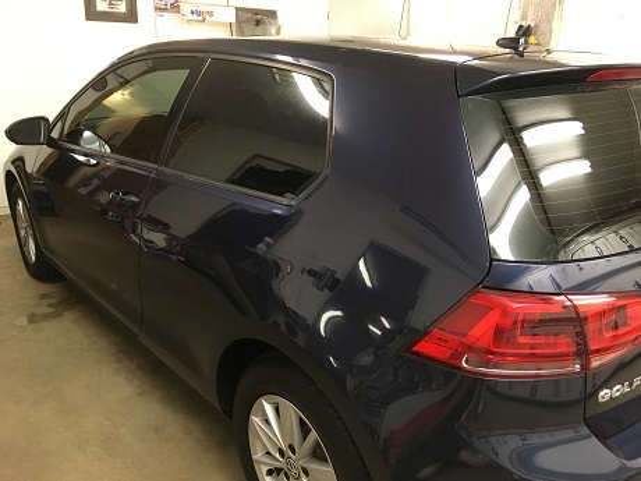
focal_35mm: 29
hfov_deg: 61.7
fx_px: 537
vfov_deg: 48.2
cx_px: 320
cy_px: 240
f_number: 2.2
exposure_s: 1/30
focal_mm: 4.15
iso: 160
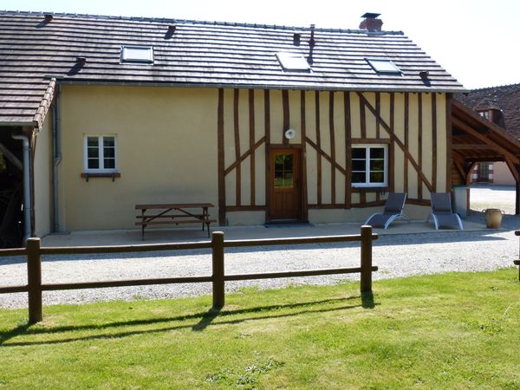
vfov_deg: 42.9
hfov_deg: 55.4
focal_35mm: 33
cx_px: 260
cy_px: 195
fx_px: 496
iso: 100
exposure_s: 1/500
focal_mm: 5.6
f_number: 4
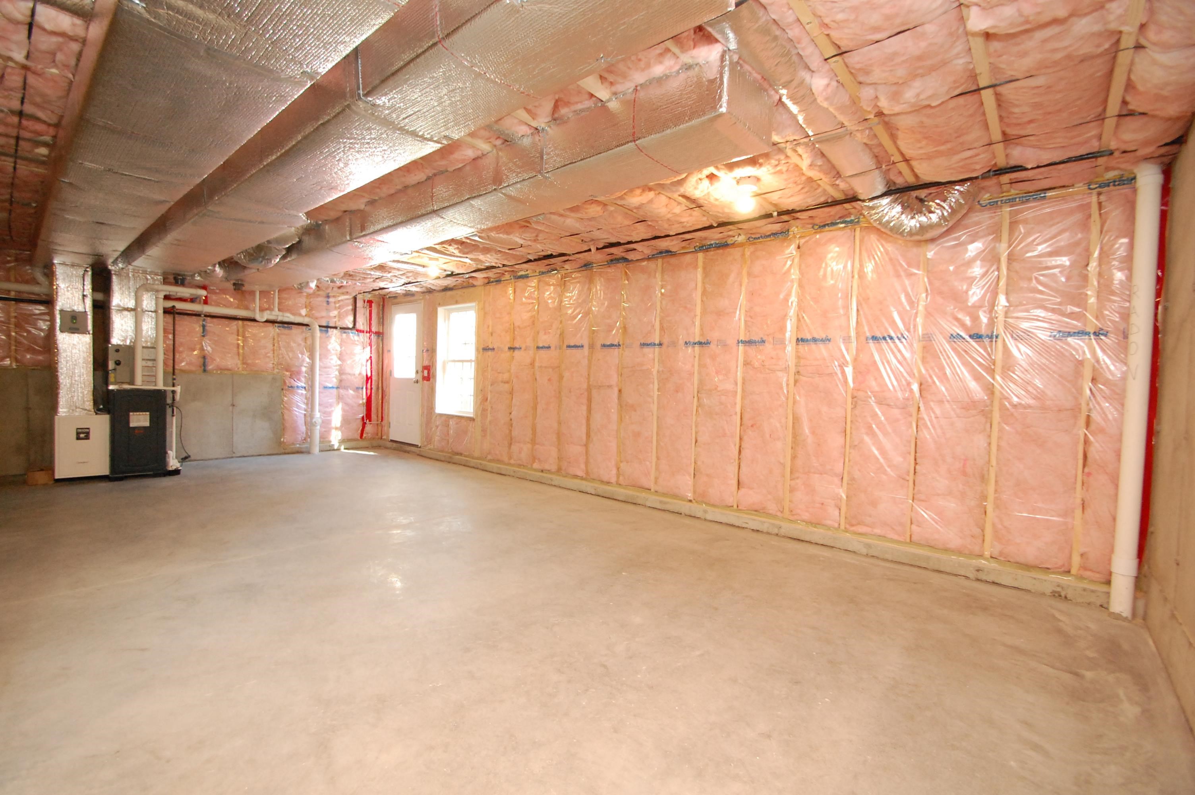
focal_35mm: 15
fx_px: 497
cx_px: 598
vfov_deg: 77.2
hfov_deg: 100.4
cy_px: 398
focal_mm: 10
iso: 1600
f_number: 4
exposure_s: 1/60
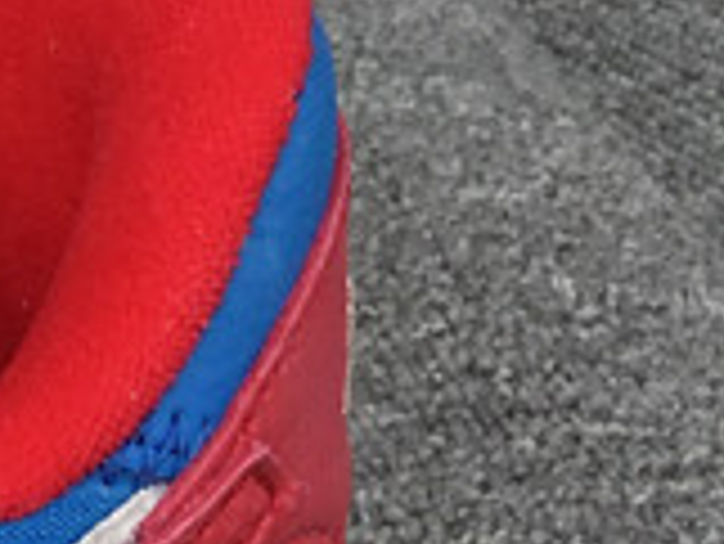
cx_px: -1228
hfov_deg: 9.6
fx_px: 3621
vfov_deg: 8.6
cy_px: 420
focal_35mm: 173
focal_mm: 3.3
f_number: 2.4
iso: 25
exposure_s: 1/318
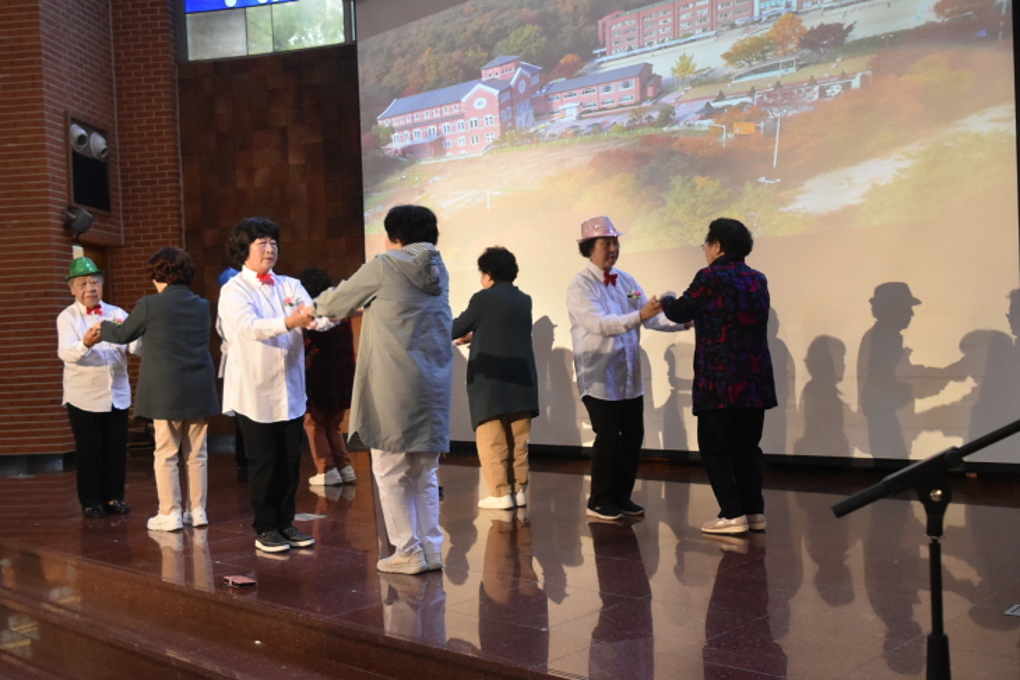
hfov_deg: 51.9
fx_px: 1048
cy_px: 373
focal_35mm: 37
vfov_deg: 35.9
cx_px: 539
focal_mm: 18
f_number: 3.5
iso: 1600
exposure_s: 1/60
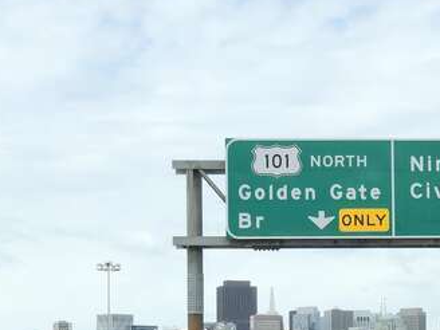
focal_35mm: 127
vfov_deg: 11.5
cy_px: 365
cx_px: 420
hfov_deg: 15.3
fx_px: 1614
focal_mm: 6
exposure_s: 1/991
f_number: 2.4
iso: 16
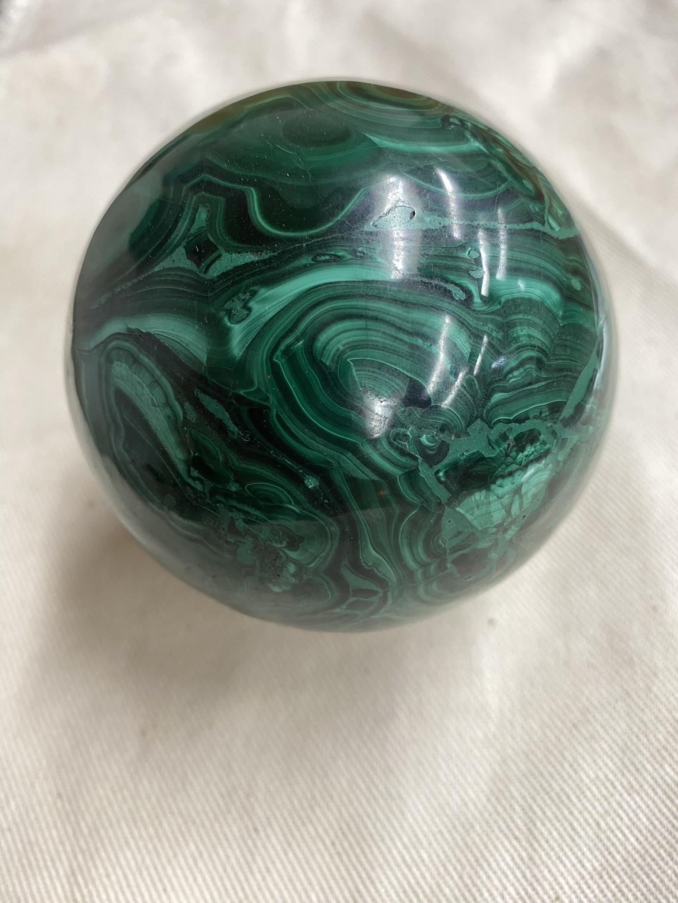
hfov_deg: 54.9
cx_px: 339
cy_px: 452
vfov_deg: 69.4
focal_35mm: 25
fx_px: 653
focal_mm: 4.25
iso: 100
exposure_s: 1/60
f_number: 1.8
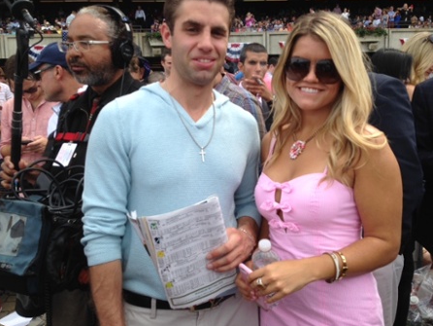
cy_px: 162
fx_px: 426
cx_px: 215
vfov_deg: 41.8
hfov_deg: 53.9
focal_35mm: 34
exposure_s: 1/723
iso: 50
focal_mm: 4.12
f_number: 2.4
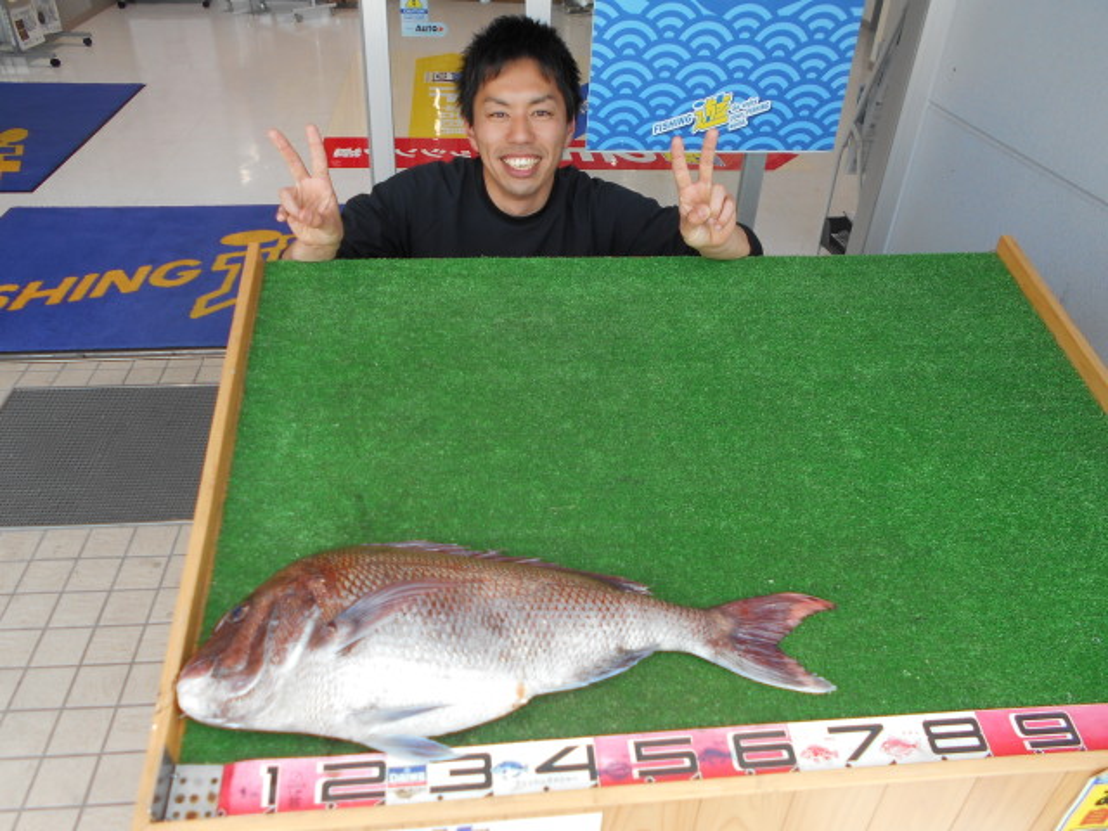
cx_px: 554
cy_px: 416
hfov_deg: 67.3
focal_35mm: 26
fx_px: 832
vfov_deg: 53.1
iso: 80
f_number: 3.2
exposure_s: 1/100
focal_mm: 4.6
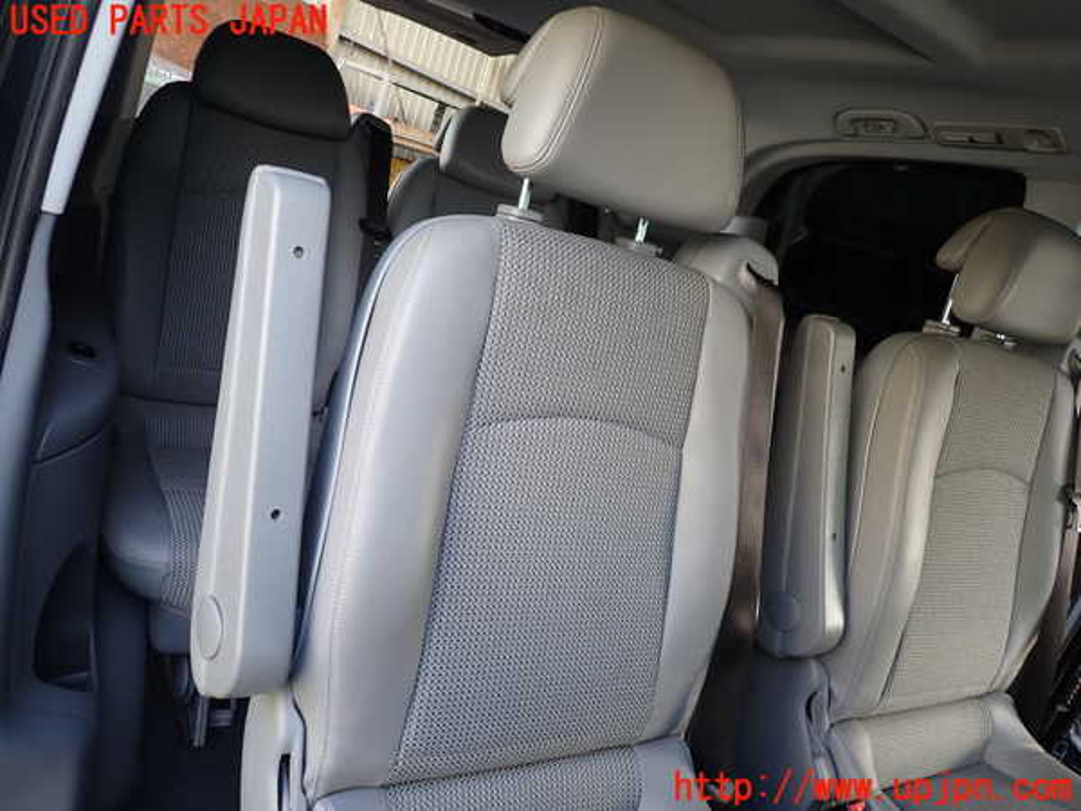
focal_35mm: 25
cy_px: 406
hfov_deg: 69.4
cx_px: 540
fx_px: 781
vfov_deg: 54.9
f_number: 2
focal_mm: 4.5
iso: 100
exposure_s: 1/60
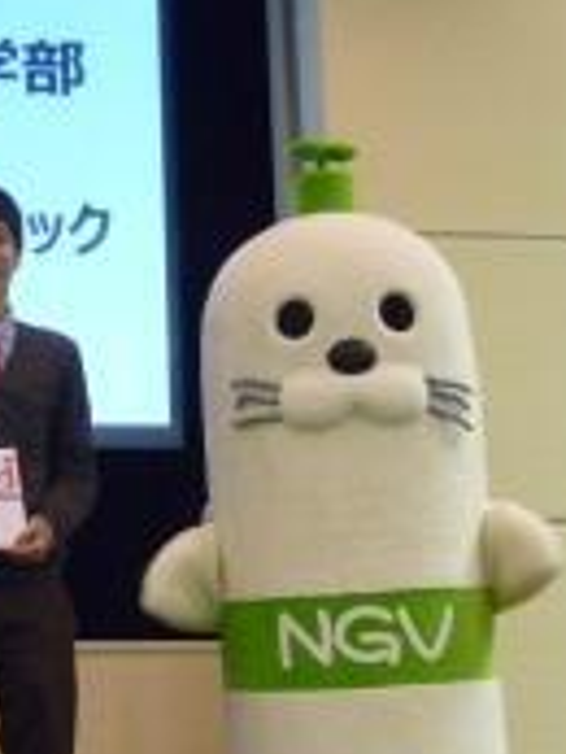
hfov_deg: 16.1
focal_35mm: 88
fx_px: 1916
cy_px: 510
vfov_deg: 22.1
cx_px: -135
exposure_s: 1/50
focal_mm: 6.1
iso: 400
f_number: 2.8
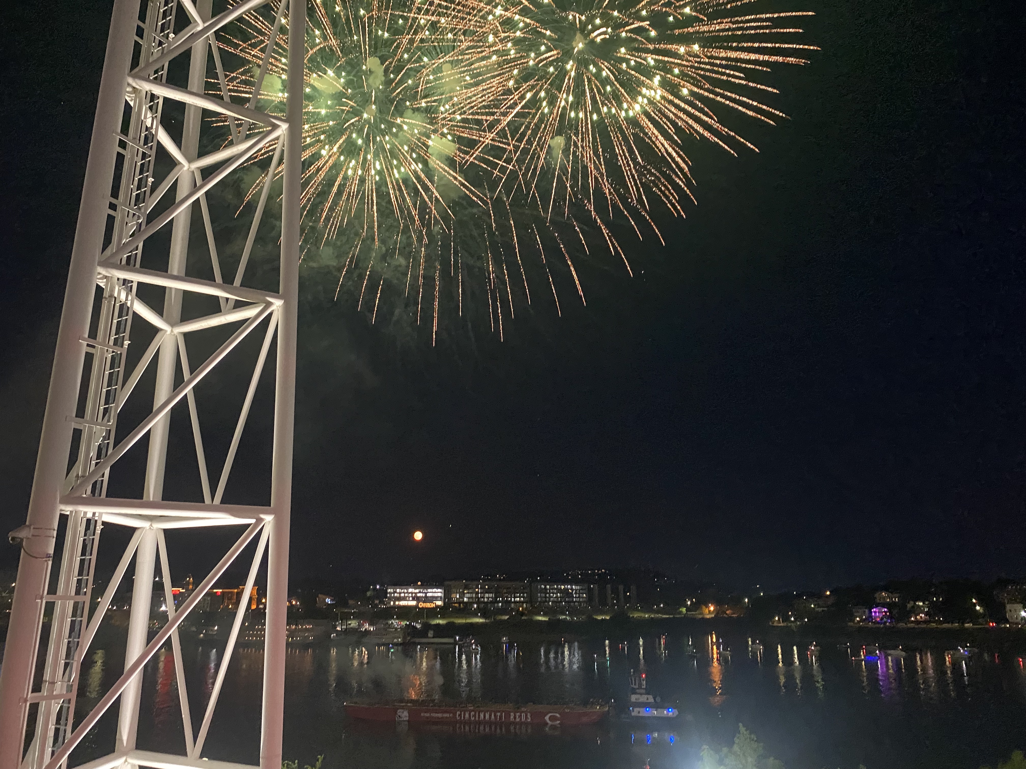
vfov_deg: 53.1
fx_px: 771
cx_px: 513
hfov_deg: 67.3
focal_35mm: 26
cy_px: 384
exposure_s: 1/30
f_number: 1.8
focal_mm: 4.25
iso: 800
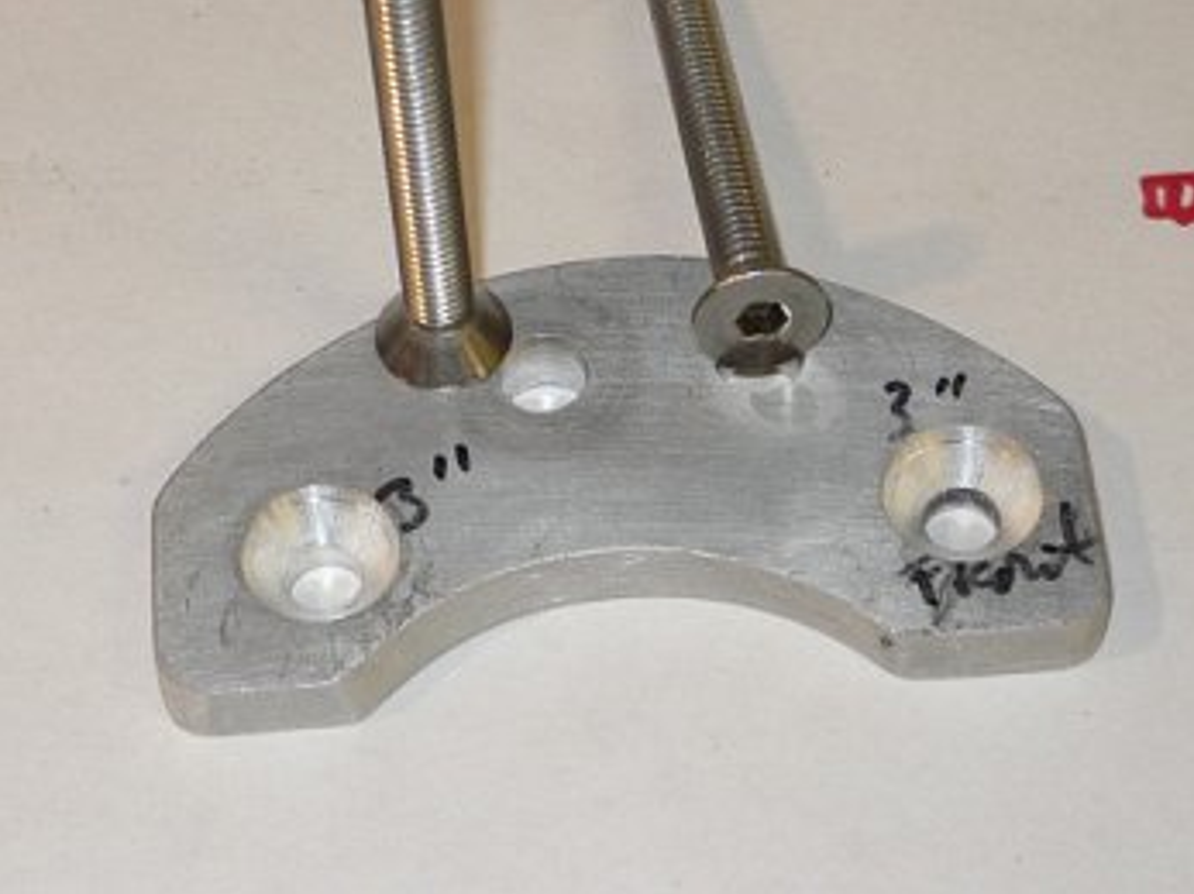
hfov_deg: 18.6
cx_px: 595
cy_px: 445
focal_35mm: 106
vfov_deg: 14.0
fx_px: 3655
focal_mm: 15.6
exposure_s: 1/30
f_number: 4
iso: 100
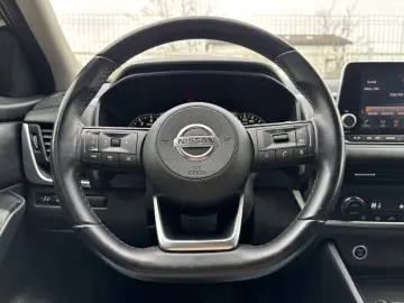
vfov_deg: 53.1
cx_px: 202
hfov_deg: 67.3
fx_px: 303
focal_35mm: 26
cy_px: 152
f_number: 1.6
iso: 64
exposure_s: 1/133
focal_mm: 5.96
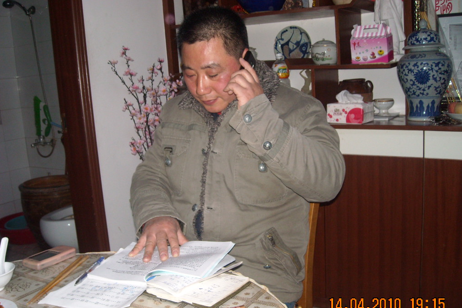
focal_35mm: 37
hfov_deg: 51.9
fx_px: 475
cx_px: 230
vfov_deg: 35.9
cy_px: 165
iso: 200
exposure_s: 1/60
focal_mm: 5.7
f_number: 2.8
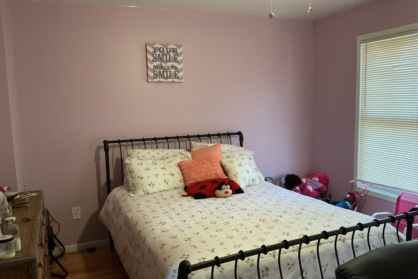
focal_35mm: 31
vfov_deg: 42.3
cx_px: 212
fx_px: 360
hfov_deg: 60.3
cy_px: 149
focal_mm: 3
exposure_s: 1/60
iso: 250
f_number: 1.8
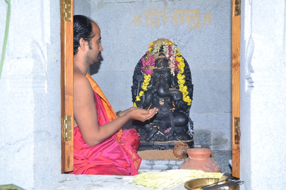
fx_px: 309
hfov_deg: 49.6
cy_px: 95
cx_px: 143
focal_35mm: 39
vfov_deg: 34.1
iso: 125
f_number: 5.6
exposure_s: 1/125
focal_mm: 26
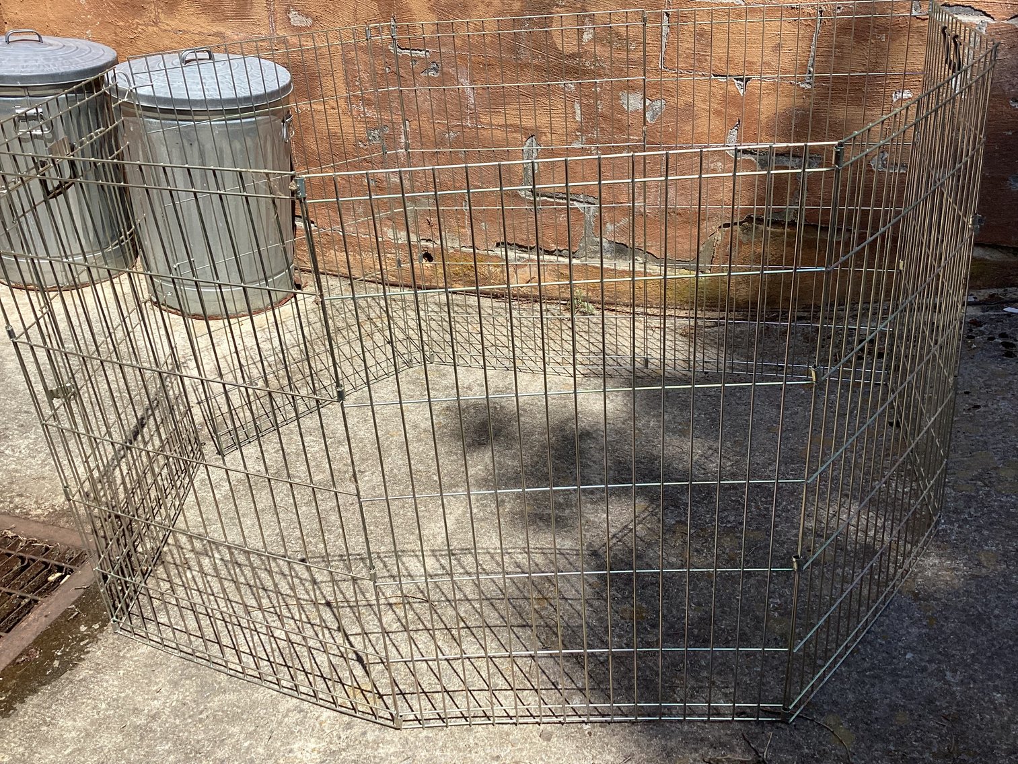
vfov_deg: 45.4
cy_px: 382
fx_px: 912
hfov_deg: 58.3
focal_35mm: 31
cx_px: 509
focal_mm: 3.3
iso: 25
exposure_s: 1/1045
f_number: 2.4
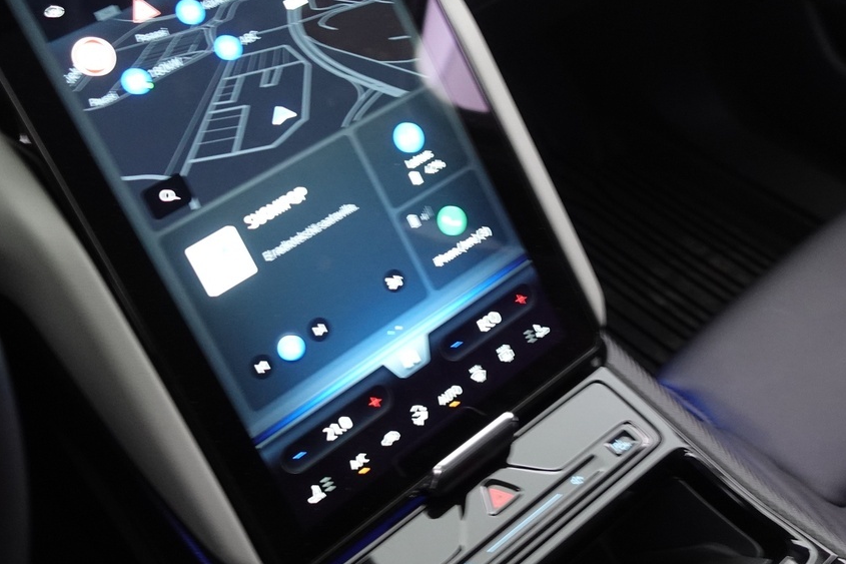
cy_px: 256
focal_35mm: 46
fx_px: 1081
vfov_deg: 29.2
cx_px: 409
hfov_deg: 42.7
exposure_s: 1/15
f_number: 1.8
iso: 800
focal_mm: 9.4
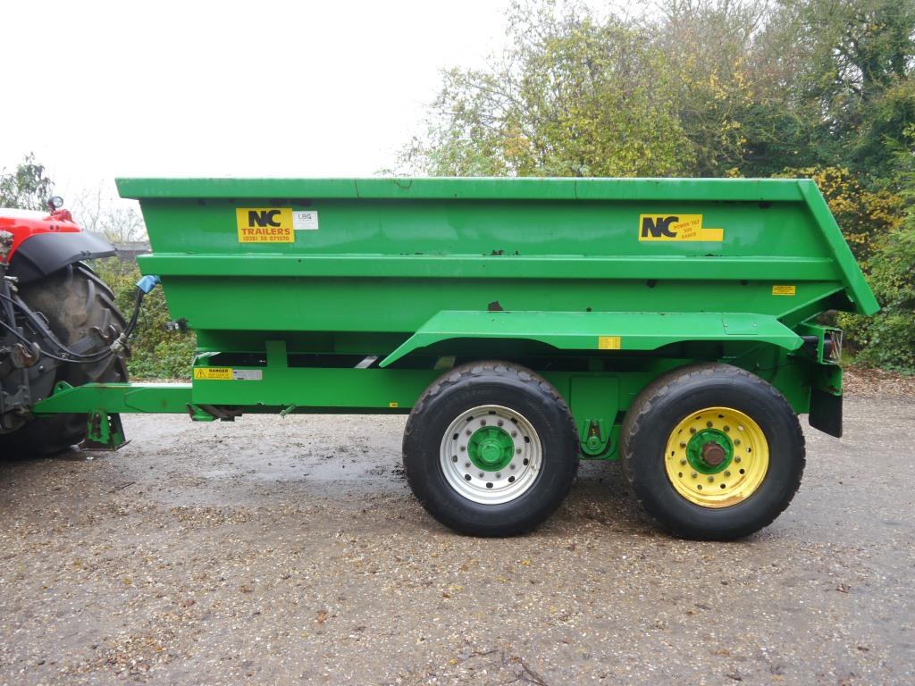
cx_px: 458
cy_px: 343
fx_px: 846
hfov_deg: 56.8
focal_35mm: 32
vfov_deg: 44.2
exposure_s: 1/60
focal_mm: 16
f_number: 3.8
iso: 200
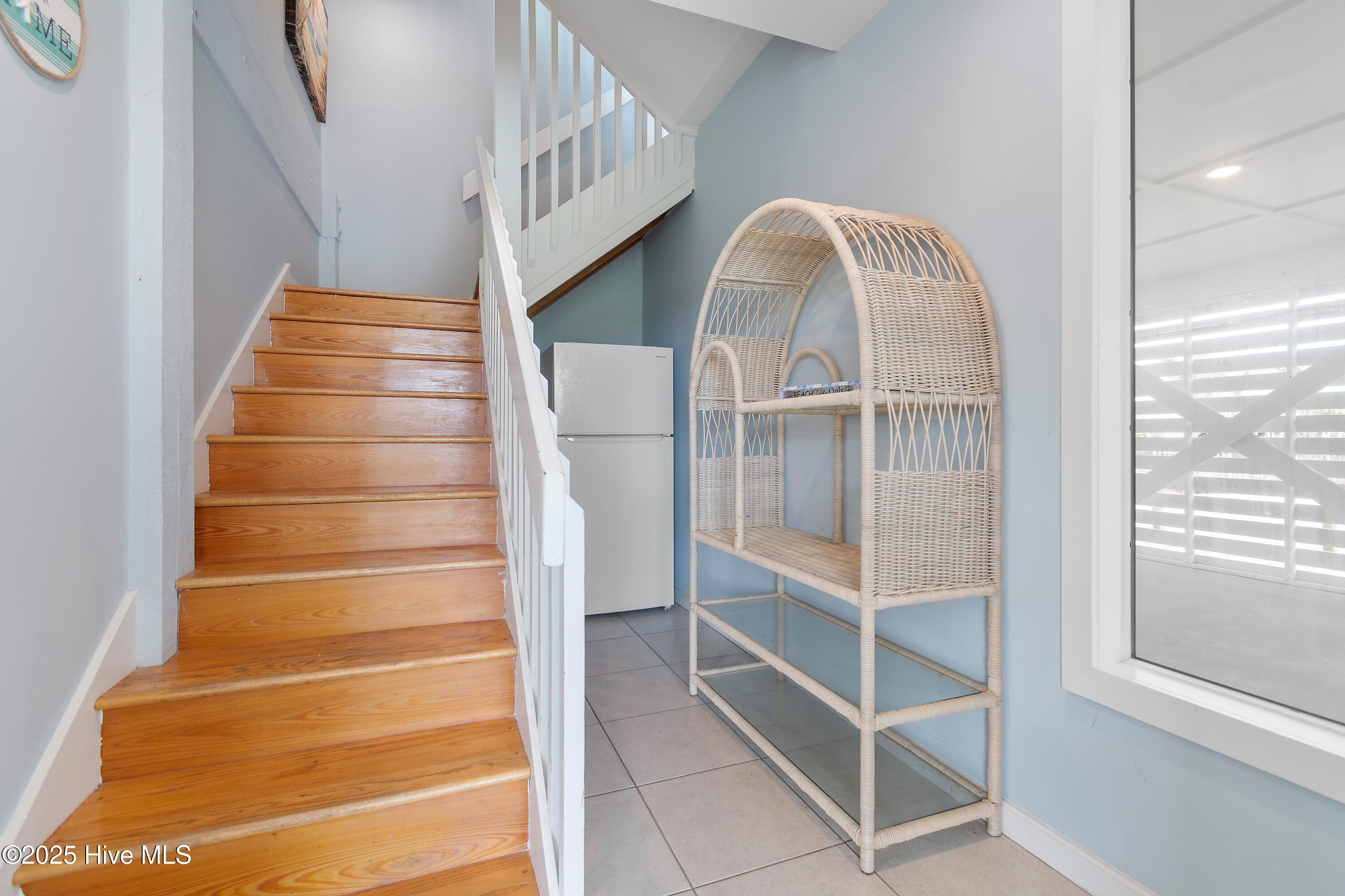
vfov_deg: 77.3
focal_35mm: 15
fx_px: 560
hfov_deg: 100.4
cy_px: 448
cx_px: 672
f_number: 4.5
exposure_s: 1/10
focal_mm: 10
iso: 100
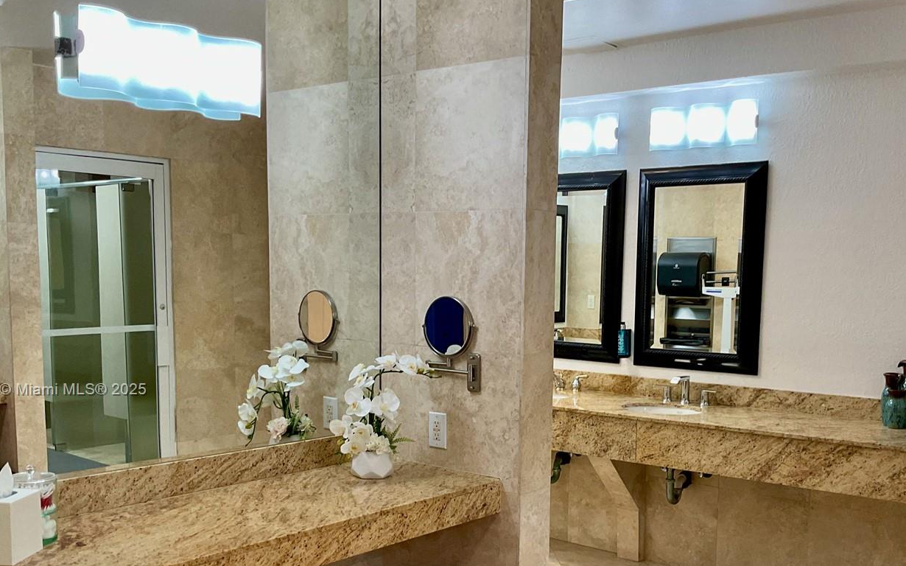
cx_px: 500
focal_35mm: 40
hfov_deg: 49.2
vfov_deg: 31.6
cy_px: 391
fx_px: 987
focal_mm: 3
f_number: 1.8
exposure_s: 1/50
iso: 50
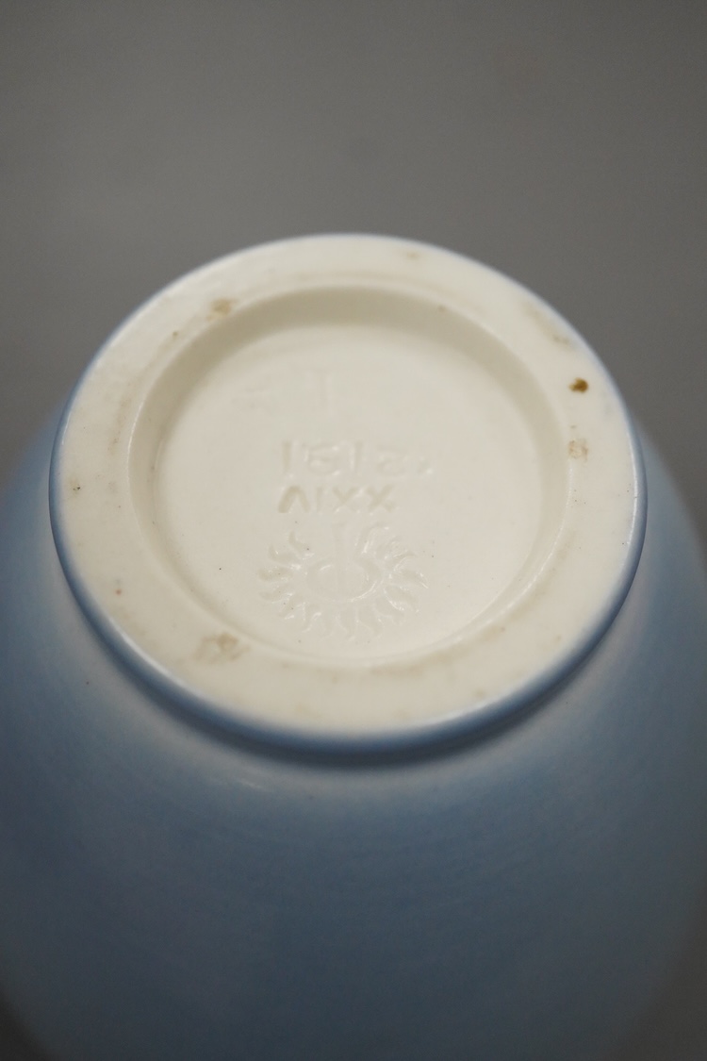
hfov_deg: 29.9
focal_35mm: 45
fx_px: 1326
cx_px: 354
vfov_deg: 43.6
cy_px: 530
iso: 2500
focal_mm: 30
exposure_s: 1/1000
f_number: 3.5
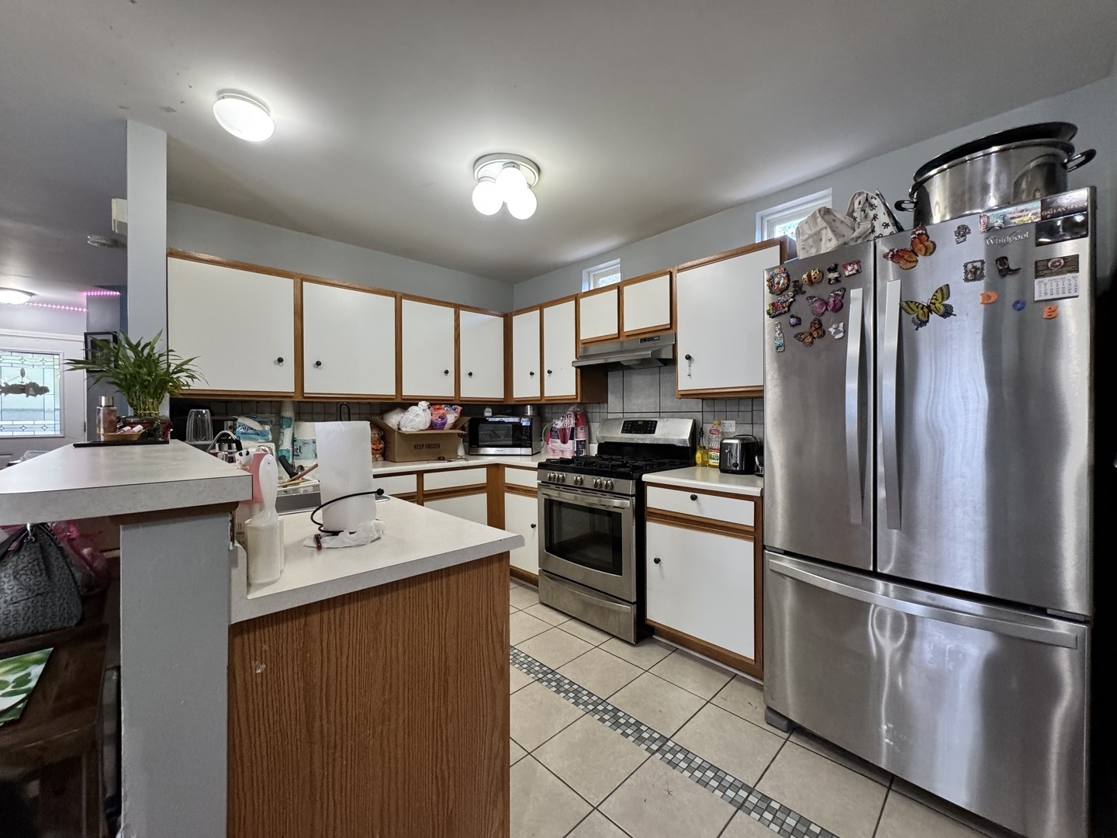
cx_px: 558
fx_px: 452
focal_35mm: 14
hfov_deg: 102.1
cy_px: 419
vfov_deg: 85.7
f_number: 2.2
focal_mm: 2.22
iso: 320
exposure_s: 1/69
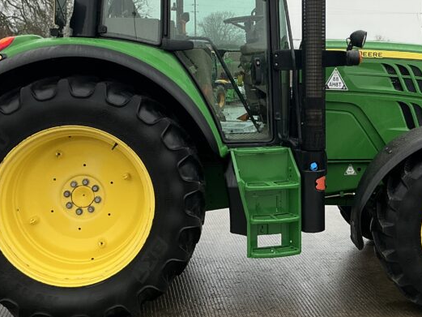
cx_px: 276
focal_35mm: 55
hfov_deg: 34.6
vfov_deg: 26.3
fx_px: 671
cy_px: 89
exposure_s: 1/302
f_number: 1.8
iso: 25
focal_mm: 3
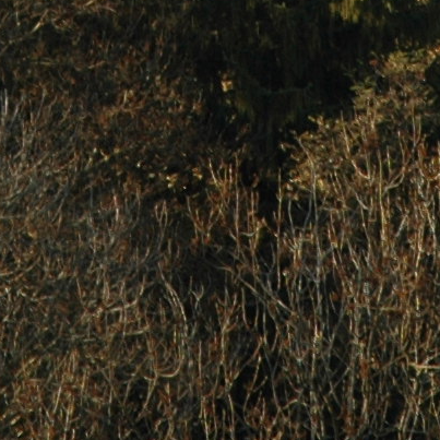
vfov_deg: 2.6
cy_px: -567
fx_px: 9563
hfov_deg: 2.6
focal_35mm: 665
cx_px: 128
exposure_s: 1/160
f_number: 6.3
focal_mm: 70
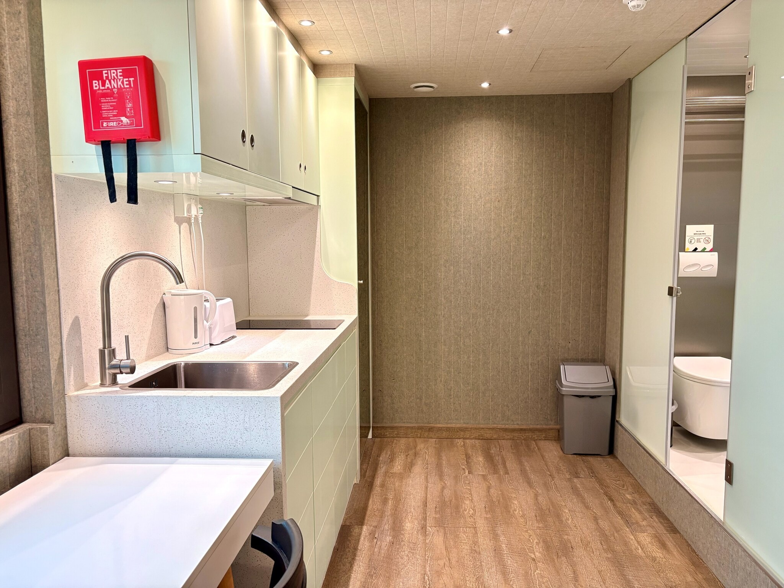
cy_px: 294
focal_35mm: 26
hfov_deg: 67.3
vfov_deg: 53.1
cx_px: 392
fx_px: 589
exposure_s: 1/50
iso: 160
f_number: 1.6
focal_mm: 5.96
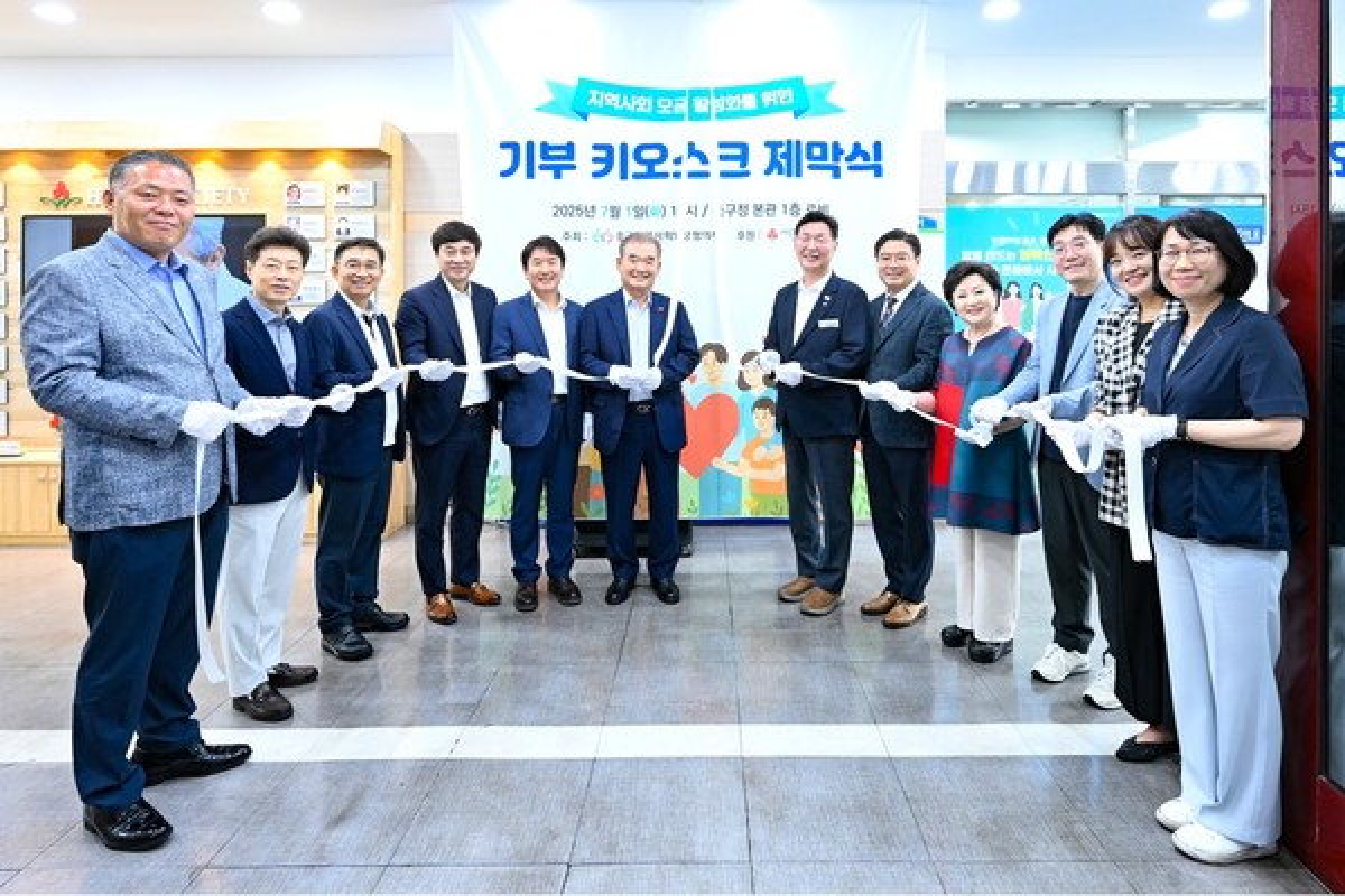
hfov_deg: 96.7
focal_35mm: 16
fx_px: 598
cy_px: 448
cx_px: 672
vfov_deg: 73.7
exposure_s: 1/125
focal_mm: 16
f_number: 5.6
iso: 2500
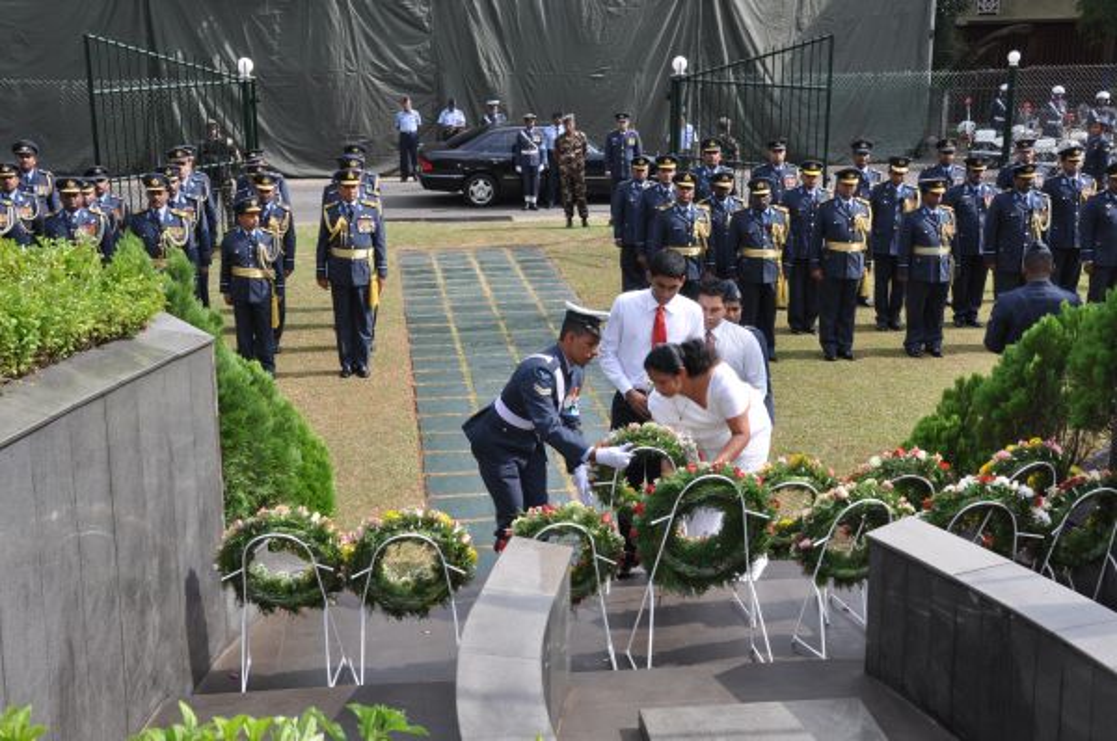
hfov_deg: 41.2
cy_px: 370
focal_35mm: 48
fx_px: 1487
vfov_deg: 28.0
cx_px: 558
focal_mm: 32
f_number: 14
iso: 250
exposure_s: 1/125
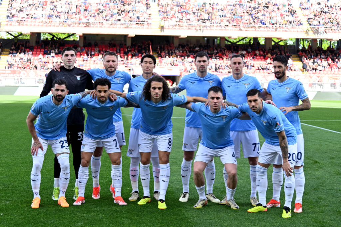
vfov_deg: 23.3
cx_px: 170
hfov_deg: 34.5
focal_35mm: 58
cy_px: 114
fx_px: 549
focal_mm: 58
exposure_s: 1/800
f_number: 4.5
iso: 400
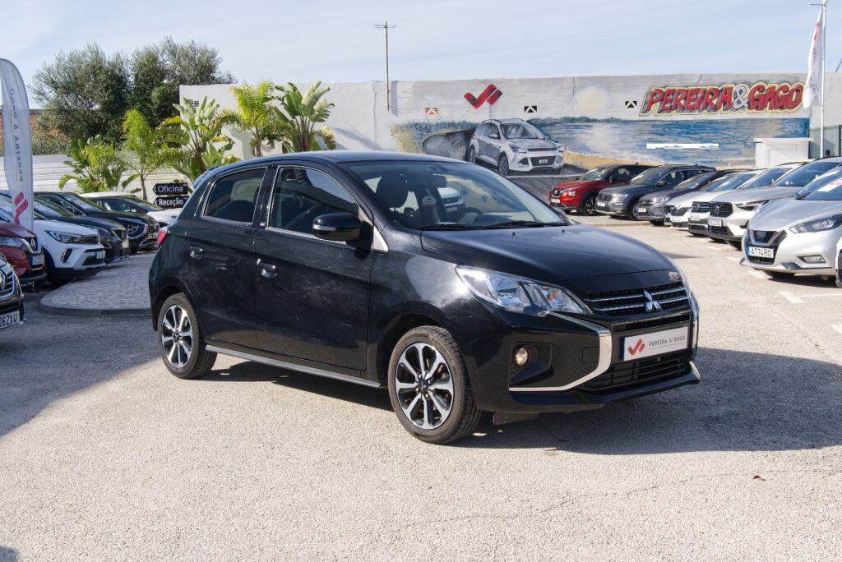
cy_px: 281
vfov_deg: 35.1
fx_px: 889
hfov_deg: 50.7
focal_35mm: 38
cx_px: 421
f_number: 9
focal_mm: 25.6
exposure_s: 1/200
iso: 160
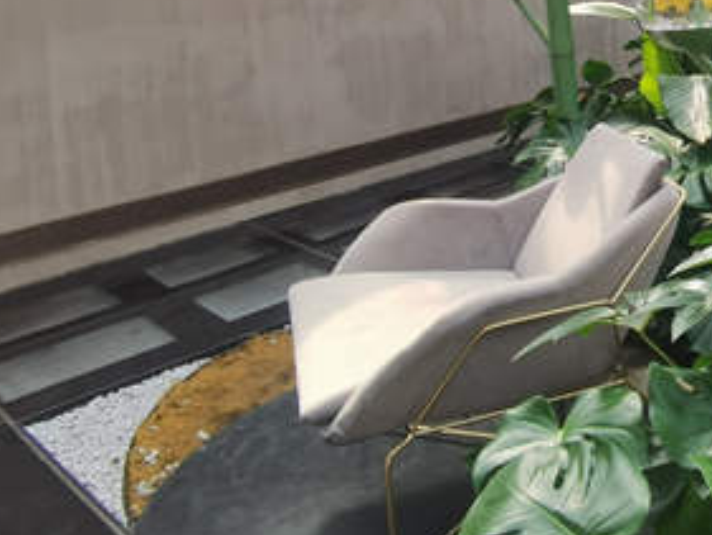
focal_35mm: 41
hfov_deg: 39.7
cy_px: 0
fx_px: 844
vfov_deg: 32.4
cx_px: 730
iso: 50
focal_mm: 2.26
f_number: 2.2
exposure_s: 1/109
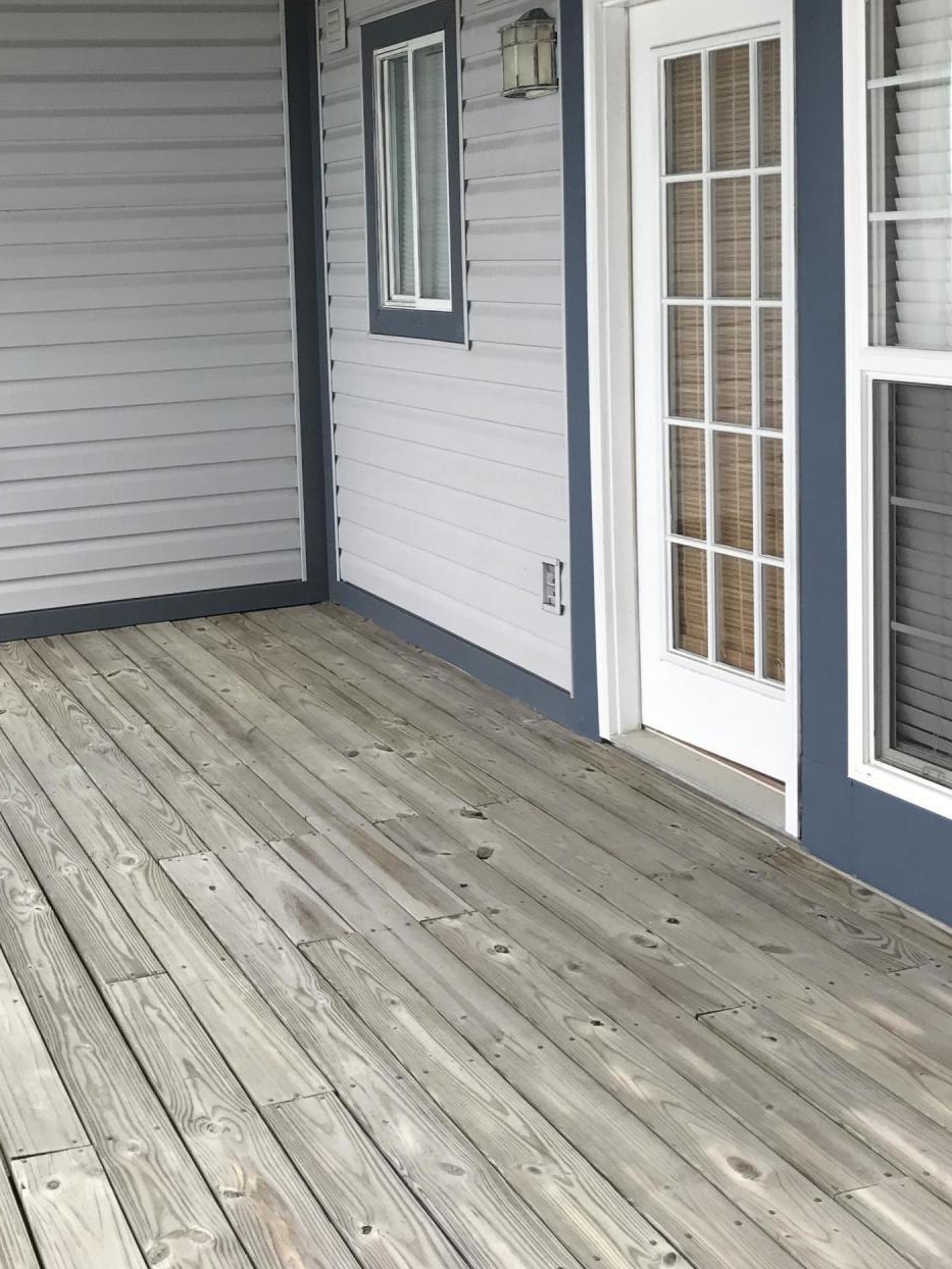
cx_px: 249
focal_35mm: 45
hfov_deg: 31.7
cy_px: 463
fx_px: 1650
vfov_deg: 41.7
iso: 20
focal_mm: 3.99
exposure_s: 1/337
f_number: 1.8
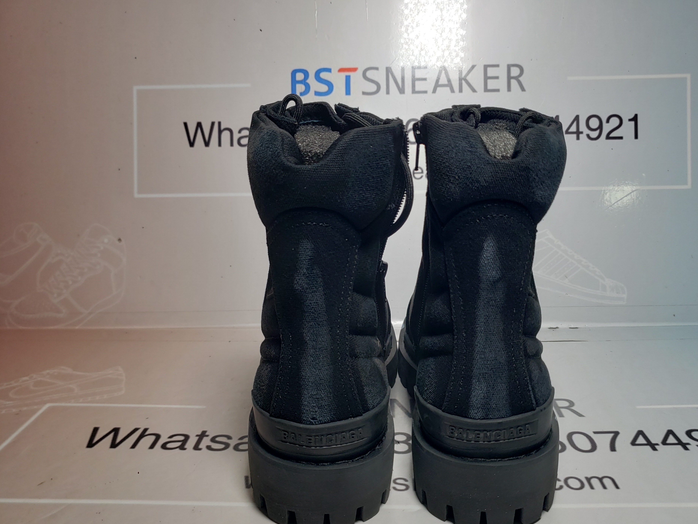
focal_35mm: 28
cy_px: 282
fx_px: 565
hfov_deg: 63.4
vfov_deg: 49.7
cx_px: 371
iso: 50
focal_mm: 4.3
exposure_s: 1/456
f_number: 1.5
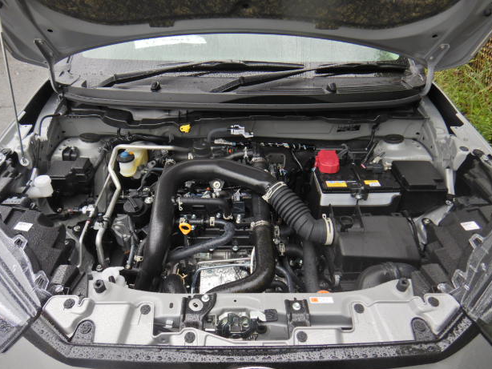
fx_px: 355
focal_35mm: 25
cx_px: 239
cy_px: 186
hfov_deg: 69.4
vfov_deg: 54.9
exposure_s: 1/250
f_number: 2.8
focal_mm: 4.3
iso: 125
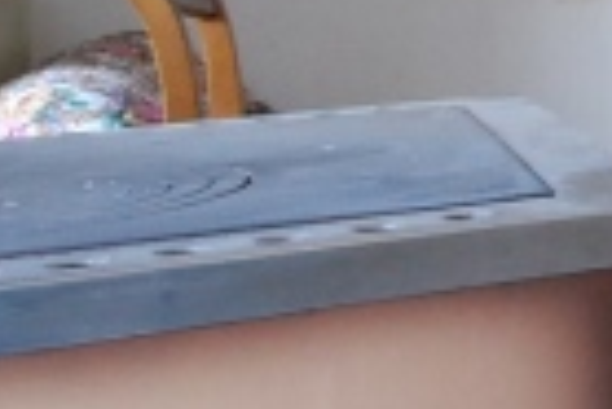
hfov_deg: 16.2
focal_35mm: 95
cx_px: 1246
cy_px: -84
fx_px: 1615
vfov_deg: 14.0
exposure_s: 1/15
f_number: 13
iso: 1600
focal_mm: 11
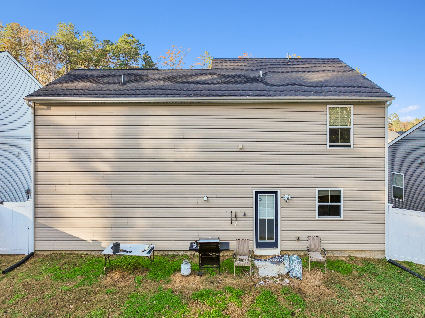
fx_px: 295
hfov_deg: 71.6
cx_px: 212
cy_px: 159
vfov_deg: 56.8
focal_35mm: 24
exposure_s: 1/800
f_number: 2.8
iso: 310
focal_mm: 12.3
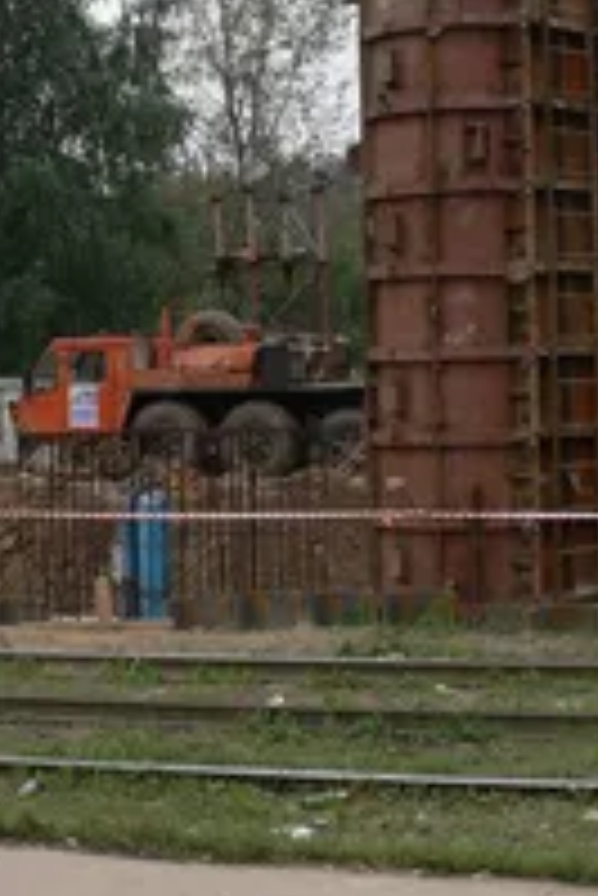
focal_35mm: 73
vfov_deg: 27.5
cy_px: 288
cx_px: 234
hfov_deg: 18.7
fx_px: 1816
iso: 100
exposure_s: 1/500
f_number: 2.8
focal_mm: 7.4
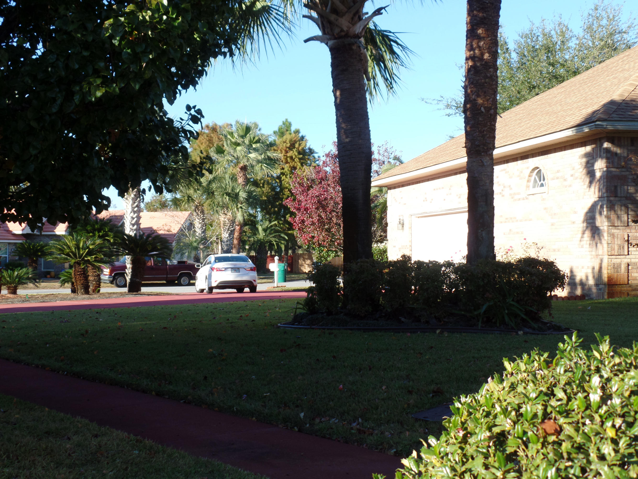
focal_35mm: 52
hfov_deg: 36.8
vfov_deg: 28.0
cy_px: 240
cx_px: 319
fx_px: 958
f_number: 3.4
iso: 80
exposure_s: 1/350
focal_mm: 9.2
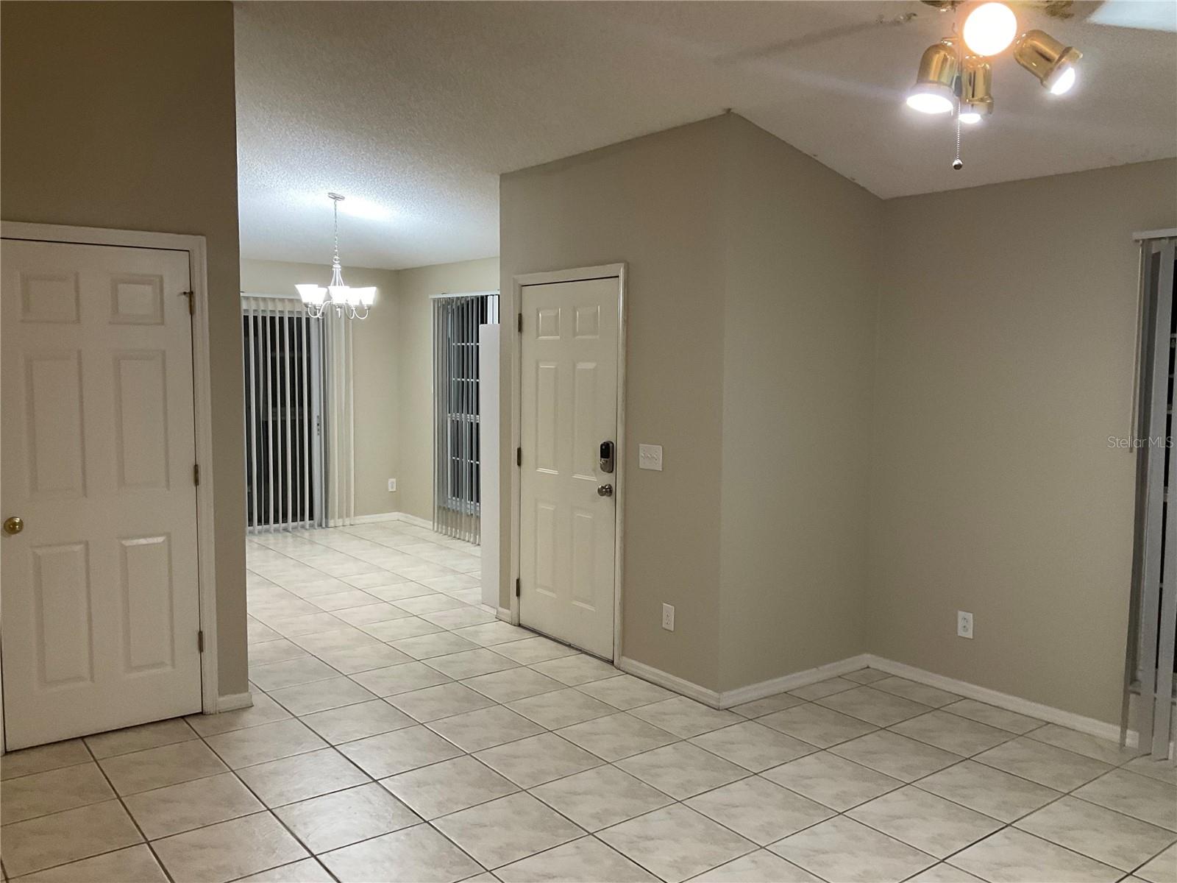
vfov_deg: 48.2
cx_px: 588
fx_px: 986
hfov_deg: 61.7
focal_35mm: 29
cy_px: 442
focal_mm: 3
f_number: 1.8
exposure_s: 1/60
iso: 125
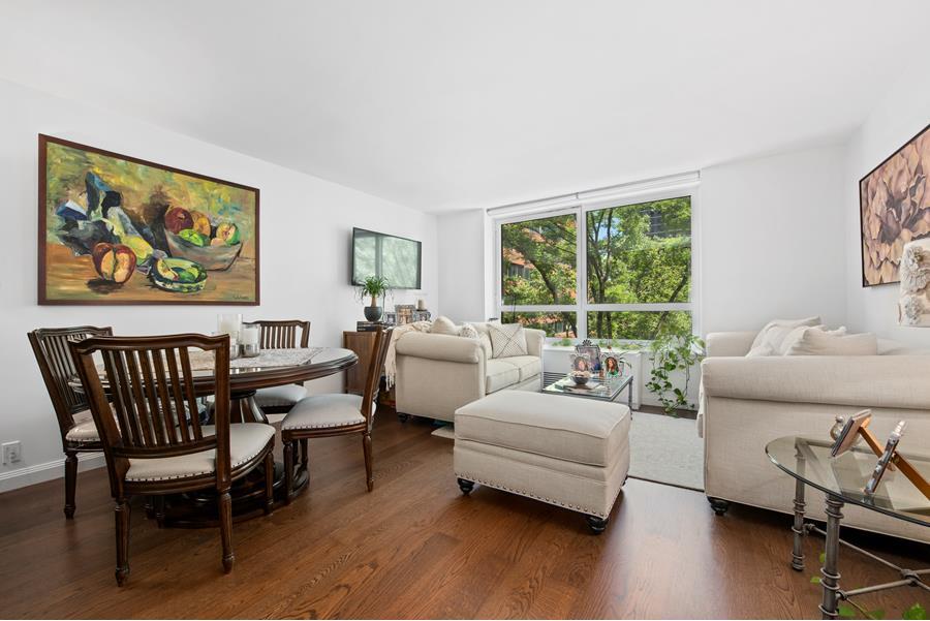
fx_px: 362
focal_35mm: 14
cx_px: 465
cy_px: 310
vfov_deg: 81.3
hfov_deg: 104.2
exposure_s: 1/3
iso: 200
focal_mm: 14
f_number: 8
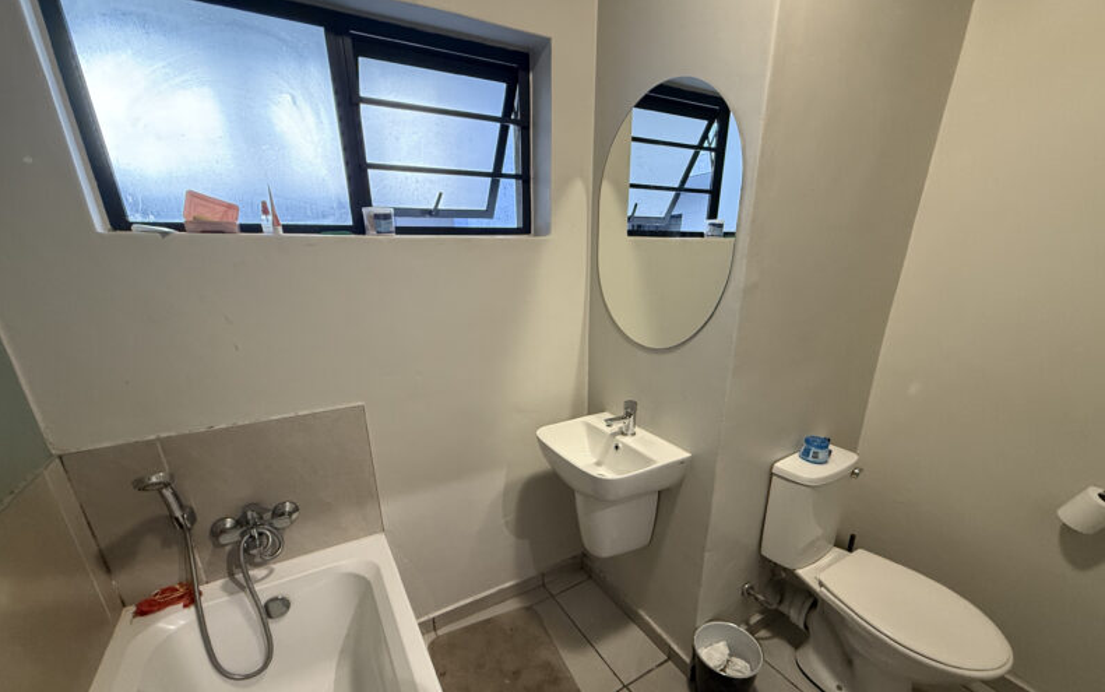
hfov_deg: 101.4
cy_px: 407
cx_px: 557
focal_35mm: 15
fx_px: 452
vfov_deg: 74.2
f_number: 2.2
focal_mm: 2.22
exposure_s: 1/50
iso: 400
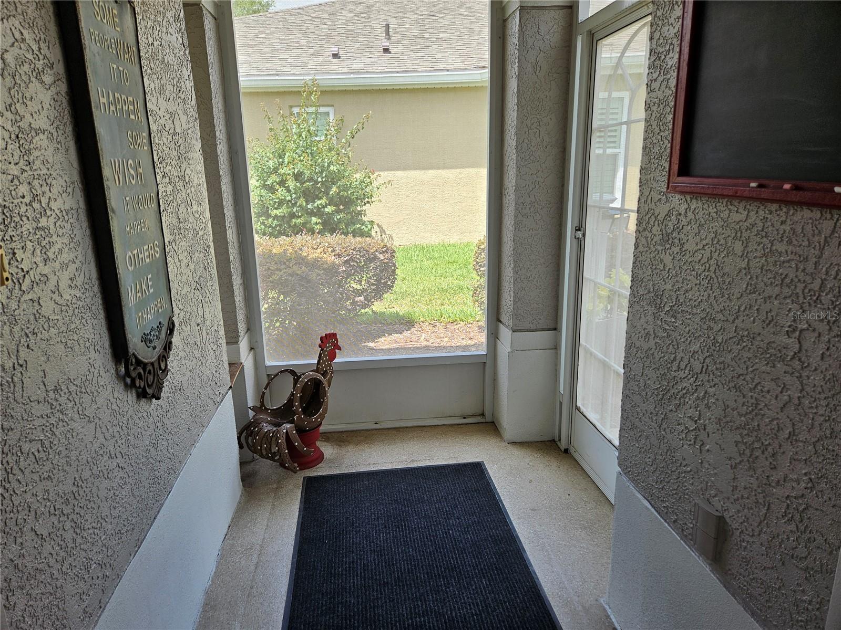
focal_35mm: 23
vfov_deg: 58.9
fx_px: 559
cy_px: 315
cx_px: 420
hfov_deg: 73.9
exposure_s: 1/132
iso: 25
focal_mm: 5.4
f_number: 1.8
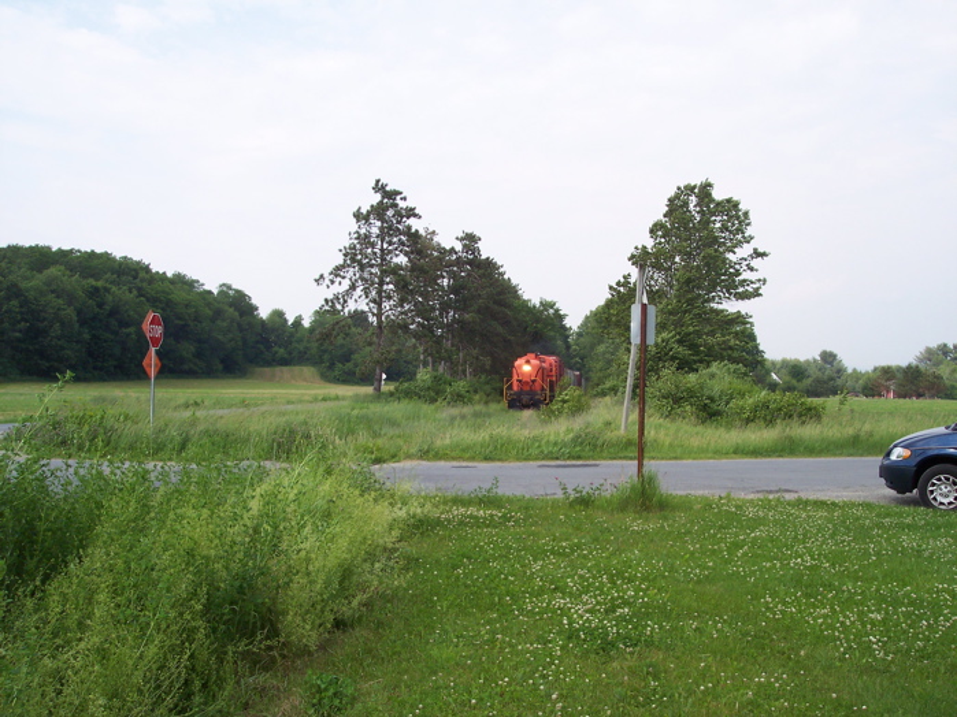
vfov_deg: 37.7
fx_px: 1050
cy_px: 358
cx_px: 478
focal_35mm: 38
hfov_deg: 49.0
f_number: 4.8
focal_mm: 8
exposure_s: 1/500
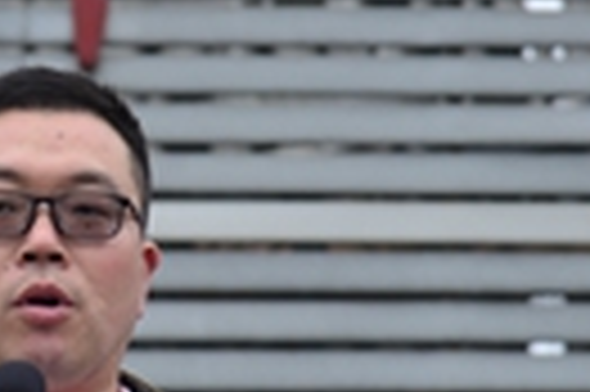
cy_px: 347
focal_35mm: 428
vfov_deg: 3.2
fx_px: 7006
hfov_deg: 4.8
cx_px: 27
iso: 500
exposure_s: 1/160
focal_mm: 112
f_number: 7.1
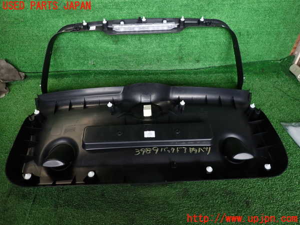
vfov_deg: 54.9
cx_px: 150
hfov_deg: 69.4
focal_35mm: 25
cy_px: 112
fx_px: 217
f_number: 2
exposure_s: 1/60
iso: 200
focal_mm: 4.5
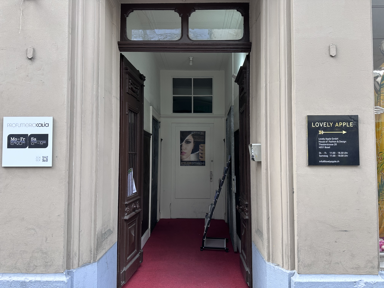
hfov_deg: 71.6
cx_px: 192
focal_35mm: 24
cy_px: 144
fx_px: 266
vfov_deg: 56.8
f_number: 1.78
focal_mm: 6.86
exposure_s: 1/150
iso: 64
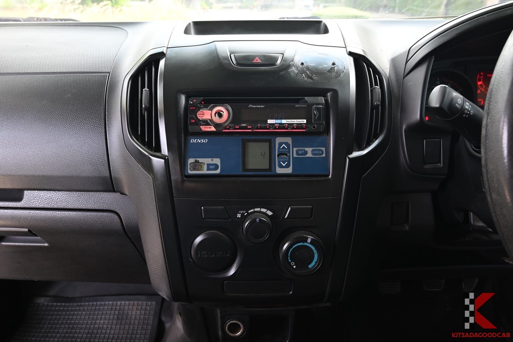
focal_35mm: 24
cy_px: 171
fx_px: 342
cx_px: 256
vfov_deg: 53.1
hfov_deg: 73.8
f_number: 8
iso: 320
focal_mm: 24
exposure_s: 1/30
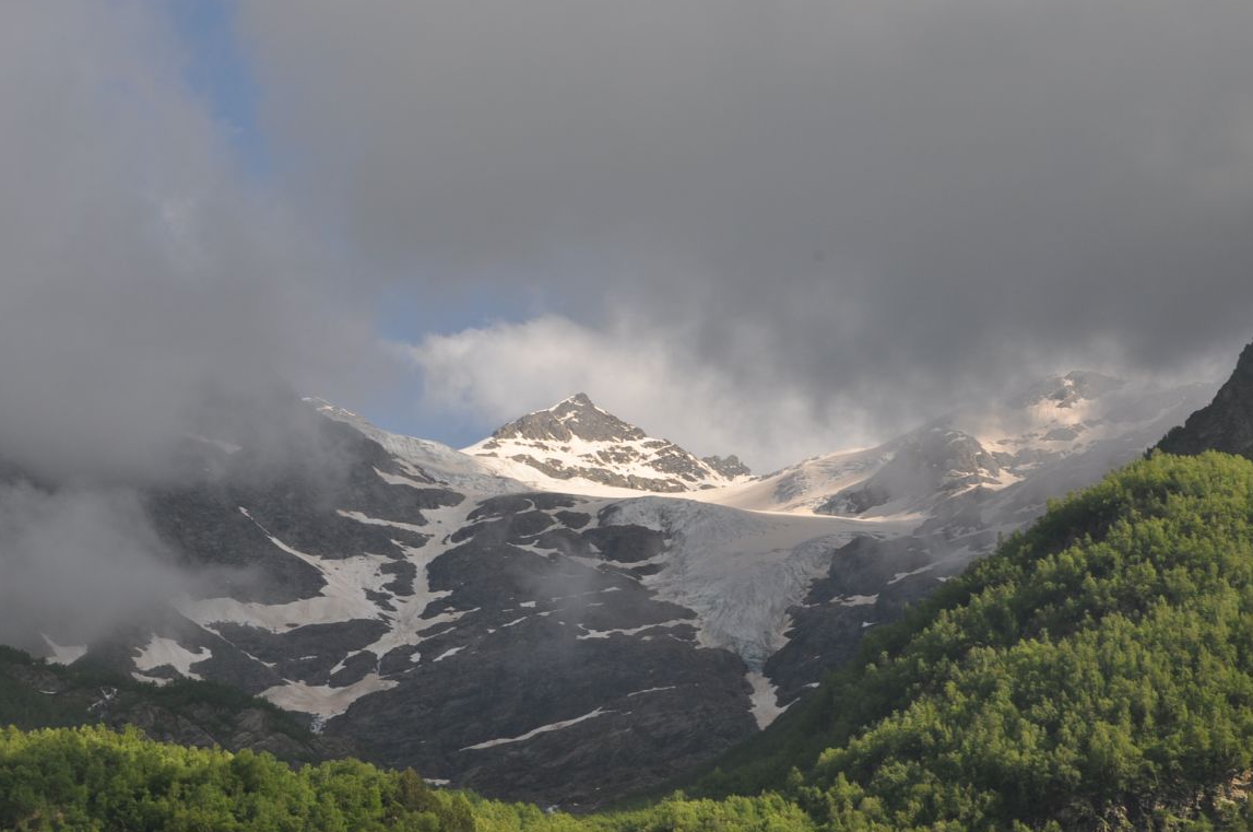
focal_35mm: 102
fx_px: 3545
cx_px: 586
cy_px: 433
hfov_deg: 20.0
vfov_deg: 13.4
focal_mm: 60
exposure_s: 1/125
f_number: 14
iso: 200
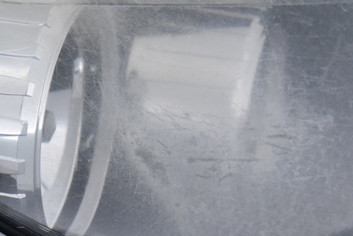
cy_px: 385
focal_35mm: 171
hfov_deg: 11.9
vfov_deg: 7.9
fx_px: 1679
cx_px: 17
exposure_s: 1/200
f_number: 4
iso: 4000
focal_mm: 40
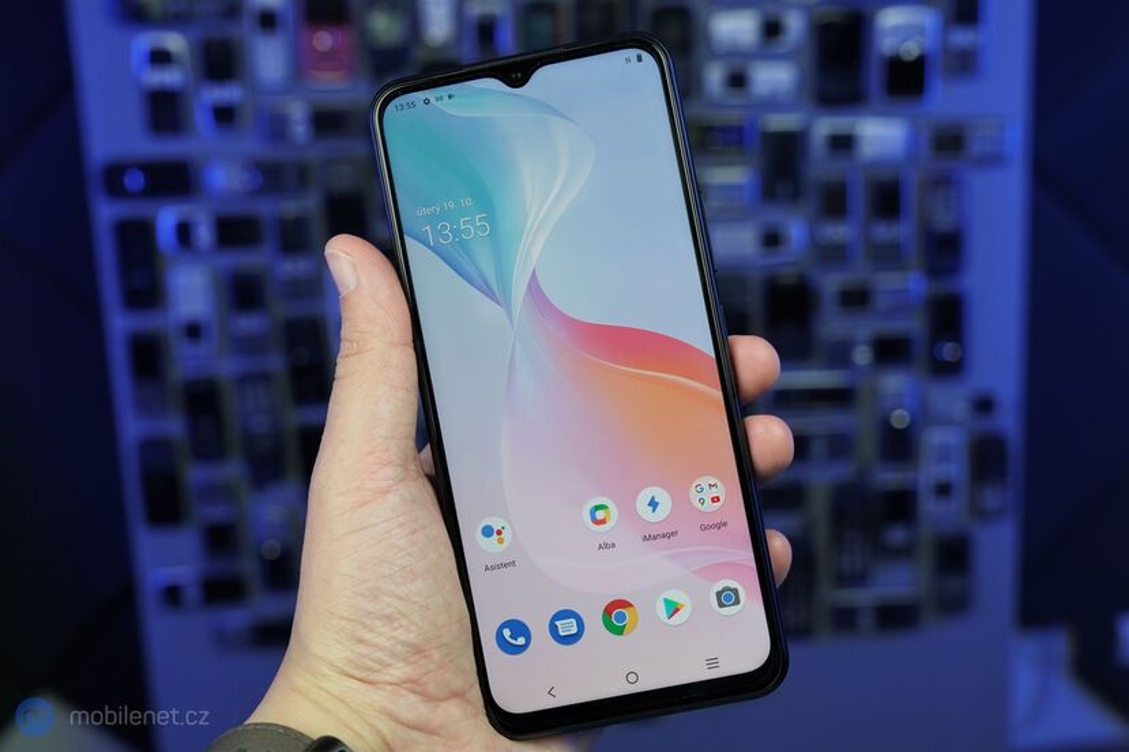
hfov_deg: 42.8
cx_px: 564
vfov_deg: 29.2
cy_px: 376
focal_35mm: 46
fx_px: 1442
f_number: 7.1
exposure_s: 1/160
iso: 1250
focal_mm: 46
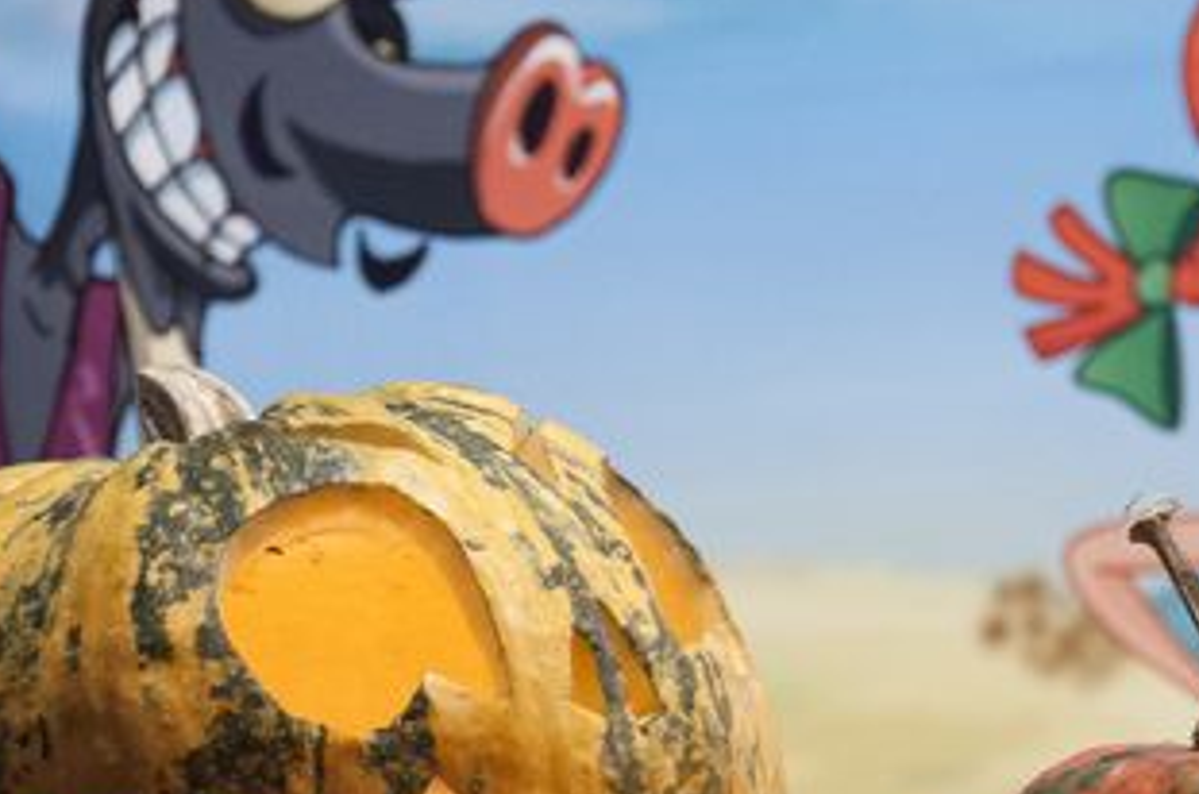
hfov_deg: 10.0
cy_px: 557
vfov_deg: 6.6
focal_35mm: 207
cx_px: 652
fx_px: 6880
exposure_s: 1/20
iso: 3200
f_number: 5.3
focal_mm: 66
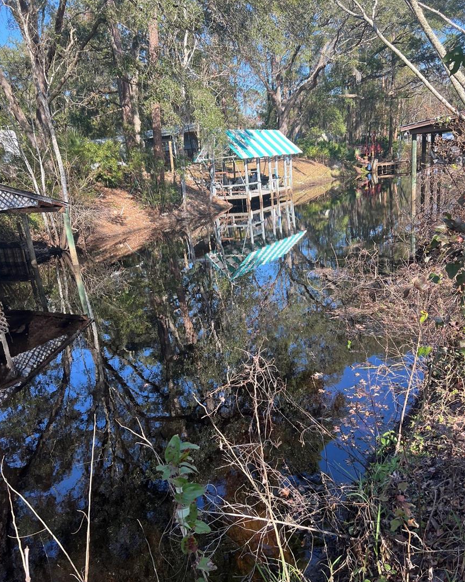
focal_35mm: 28
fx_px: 482
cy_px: 317
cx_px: 225
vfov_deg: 62.1
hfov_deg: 51.5
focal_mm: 5.7
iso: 50
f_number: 1.5
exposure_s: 1/670
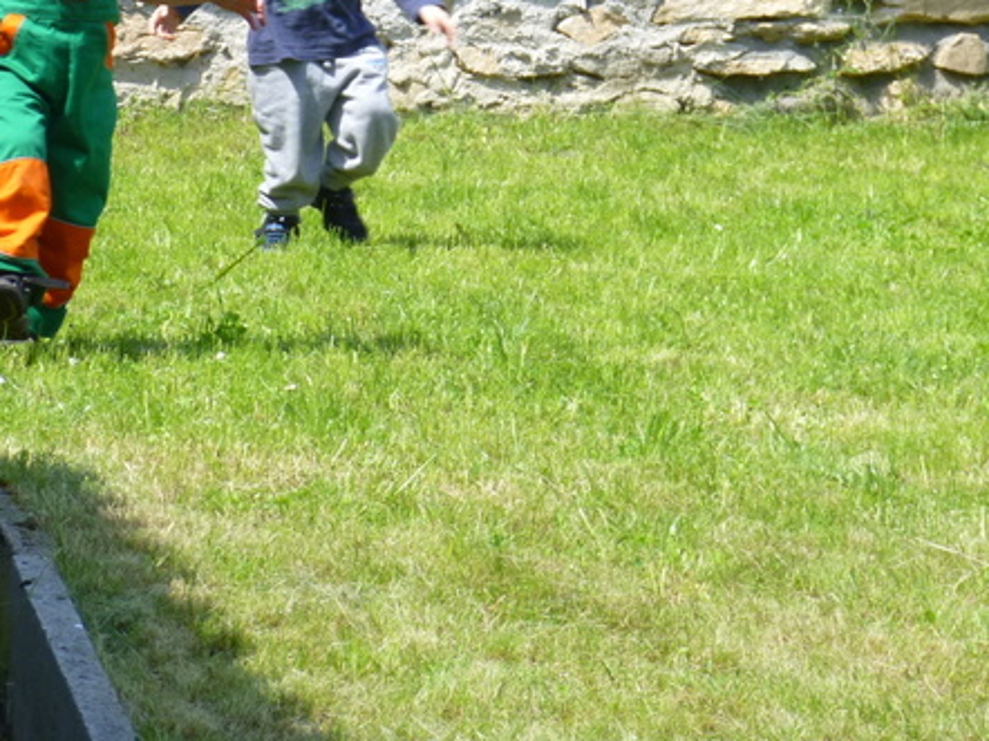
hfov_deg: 10.9
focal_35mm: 181
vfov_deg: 8.2
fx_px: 5168
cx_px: 161
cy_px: 92
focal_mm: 17.8
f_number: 5.3
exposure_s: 1/160
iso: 100
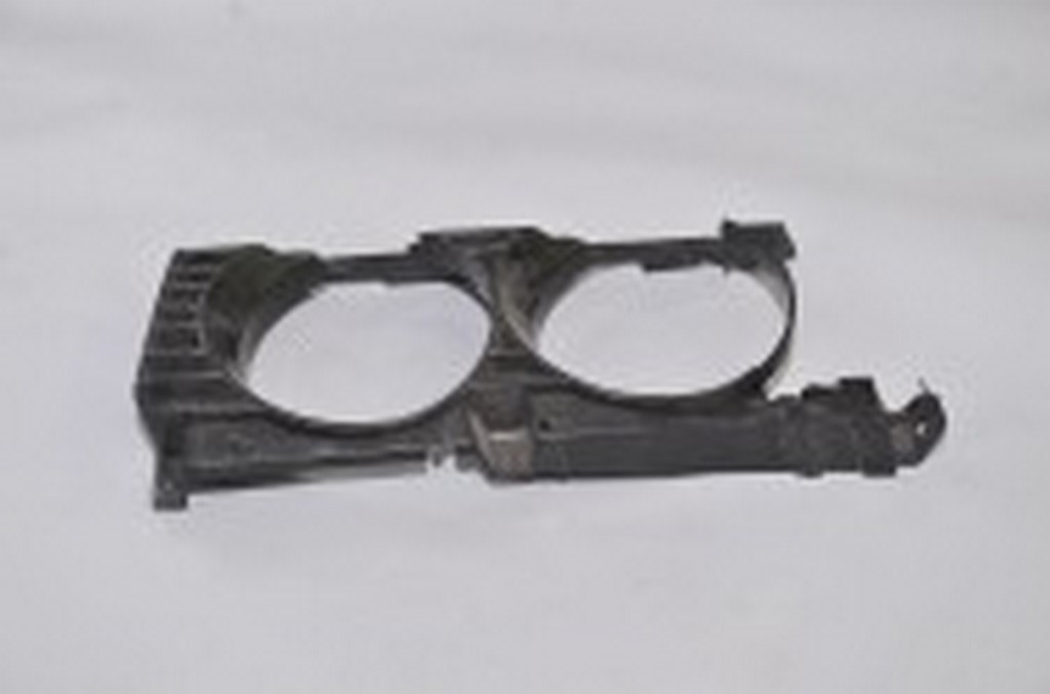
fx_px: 2036
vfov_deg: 19.3
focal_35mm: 70
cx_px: 525
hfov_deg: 28.9
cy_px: 347
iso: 200
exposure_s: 1/160
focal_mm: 70
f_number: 5.6
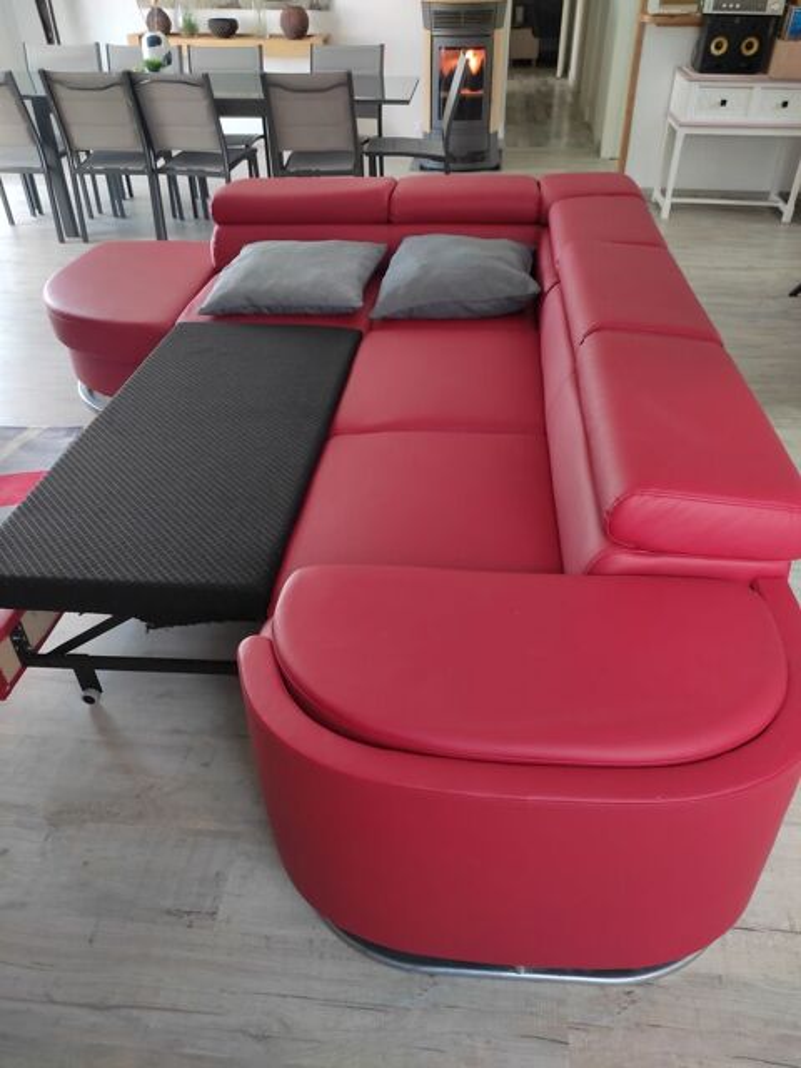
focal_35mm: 26
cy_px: 534
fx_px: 802
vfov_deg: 67.3
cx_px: 400
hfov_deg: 53.1
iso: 516
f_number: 1.79
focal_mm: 4.74
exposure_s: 1/25
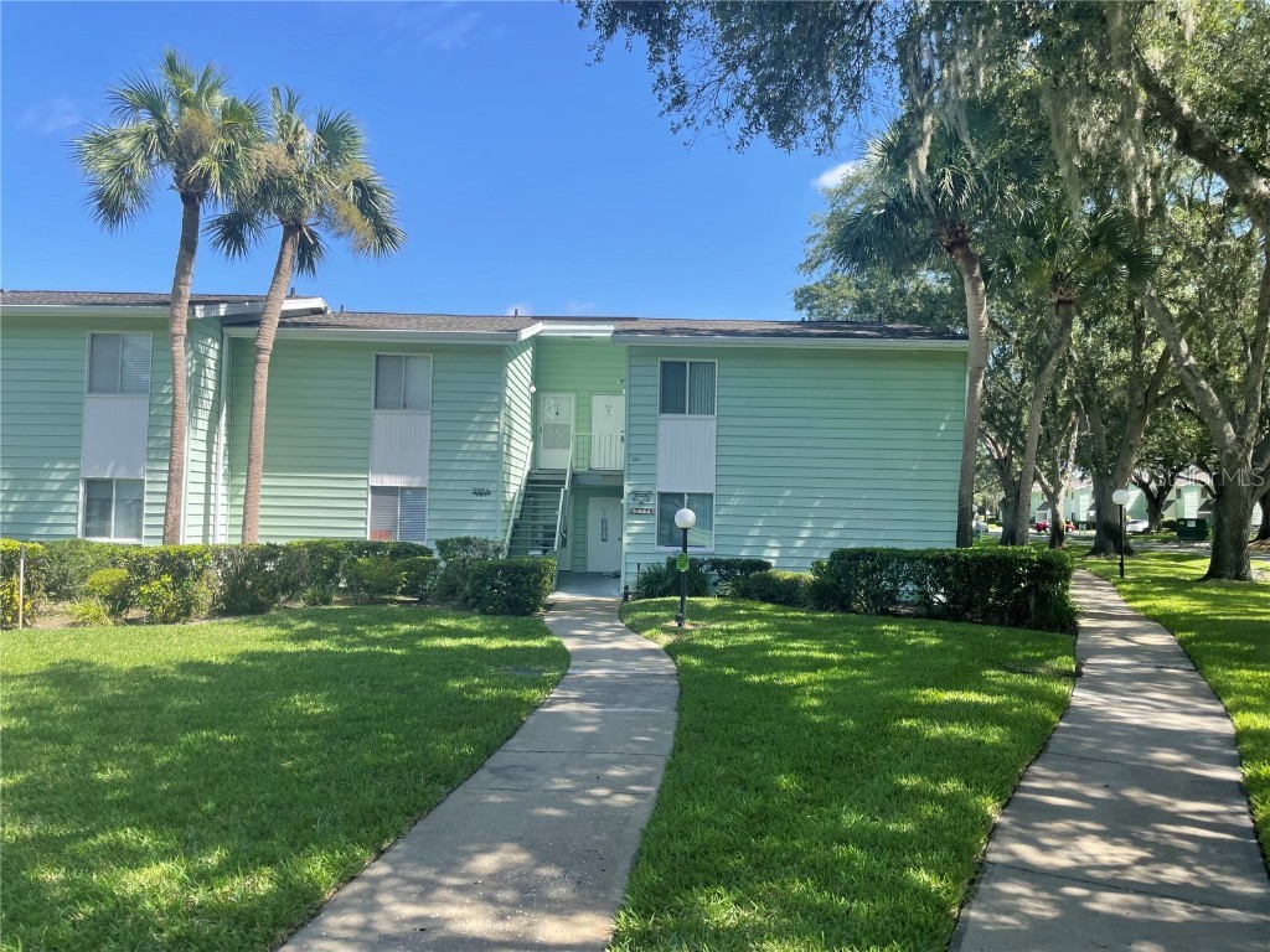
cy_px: 476
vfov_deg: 53.1
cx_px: 635
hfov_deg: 67.3
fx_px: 954
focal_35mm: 26
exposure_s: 1/1383
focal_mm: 4.2
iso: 32
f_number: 1.6
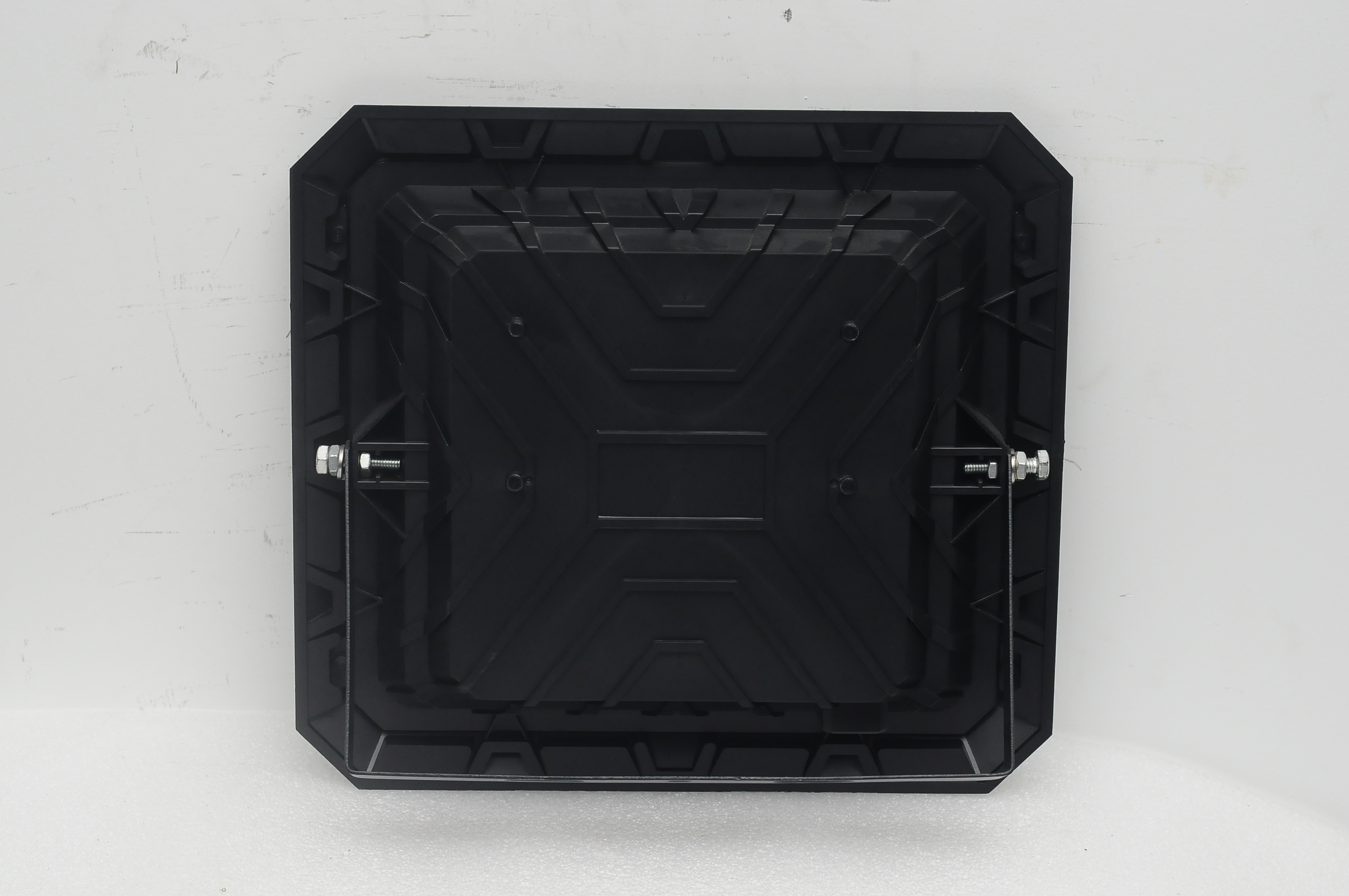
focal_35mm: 75
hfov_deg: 27.0
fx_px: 2807
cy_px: 448
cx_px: 674
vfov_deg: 18.1
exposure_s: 1/100
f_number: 8
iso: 1000
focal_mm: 50
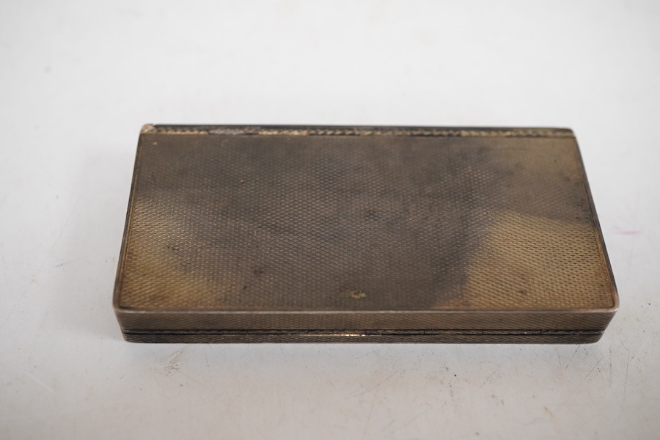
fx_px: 825
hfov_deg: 43.6
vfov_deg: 29.9
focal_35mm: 45
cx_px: 330
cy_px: 220
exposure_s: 1/125
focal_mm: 30
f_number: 8
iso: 1250
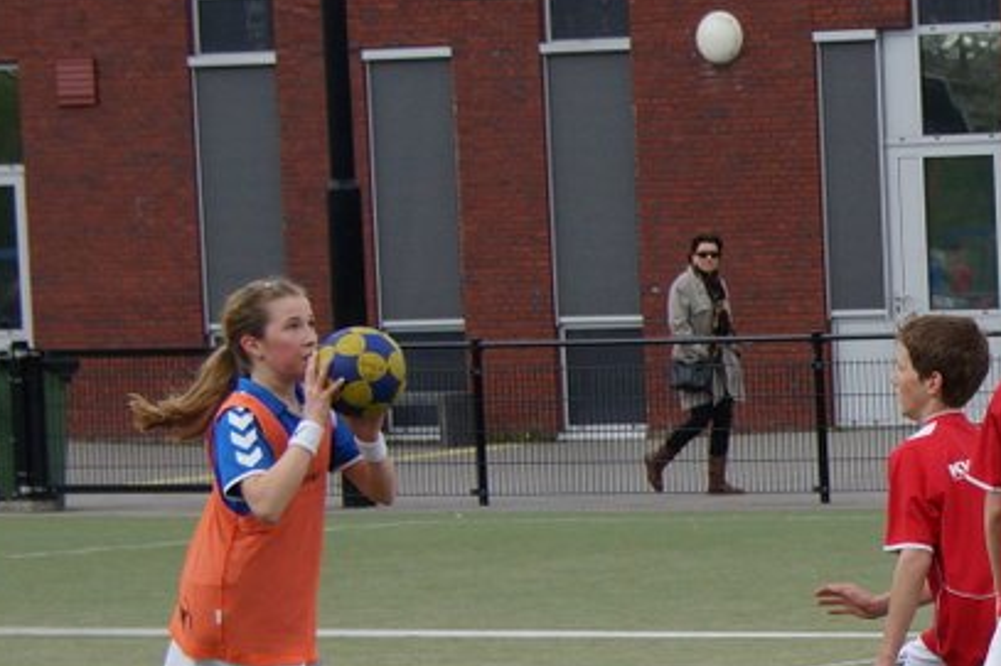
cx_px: 1146
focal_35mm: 151
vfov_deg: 9.1
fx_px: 4197
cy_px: 247
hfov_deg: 13.3
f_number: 6.3
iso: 320
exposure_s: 1/1000
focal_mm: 40
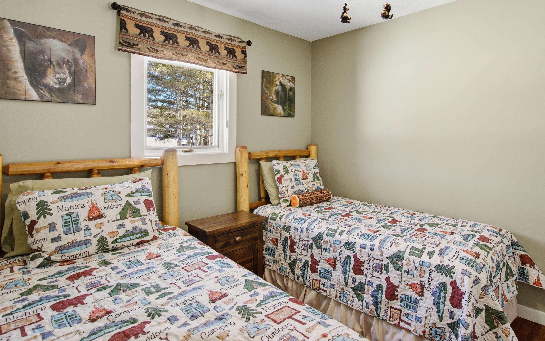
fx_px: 282
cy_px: 142
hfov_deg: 87.3
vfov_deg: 61.8
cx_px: 317
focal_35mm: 19
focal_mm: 16
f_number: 8
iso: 1250
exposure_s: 1/640
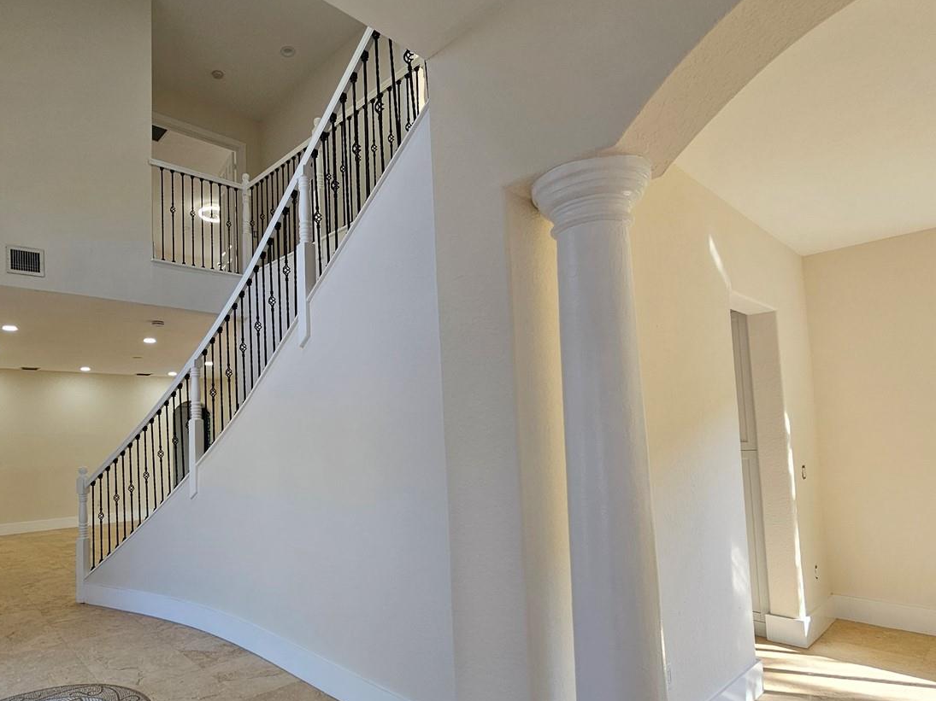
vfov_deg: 68.4
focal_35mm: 19
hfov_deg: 82.6
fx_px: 514
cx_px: 335
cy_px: 398
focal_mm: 2.2
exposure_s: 1/60
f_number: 2.2
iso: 50
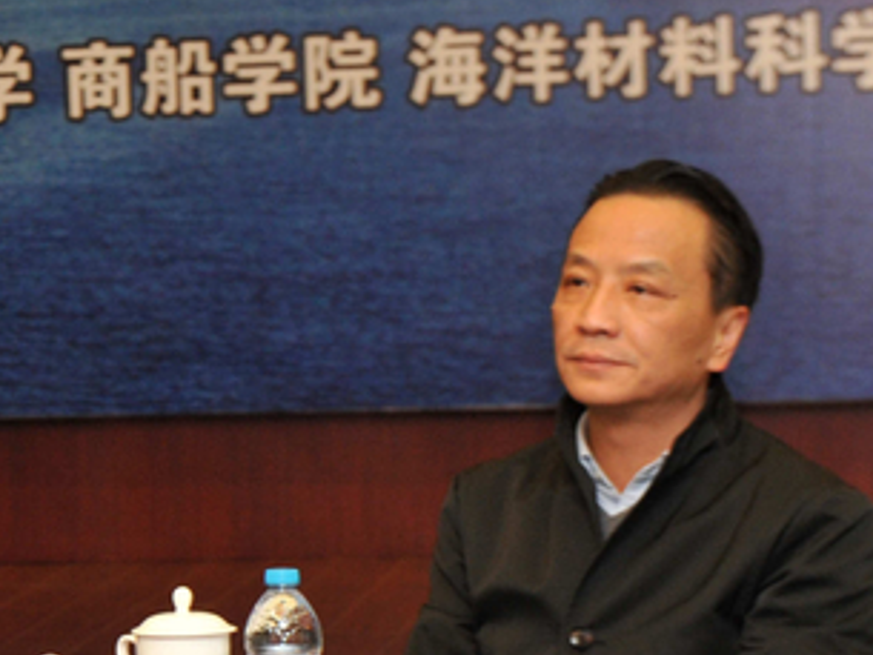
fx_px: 5248
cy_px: 419
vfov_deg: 7.1
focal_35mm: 208
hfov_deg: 9.3
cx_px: -395
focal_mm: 66
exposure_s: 1/60
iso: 1250
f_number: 8
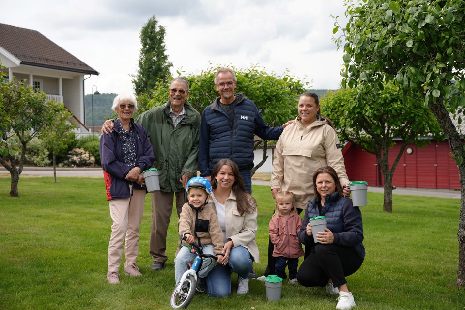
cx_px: 232
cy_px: 155
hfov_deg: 45.6
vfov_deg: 31.3
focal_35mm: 43
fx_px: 553
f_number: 4.5
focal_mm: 42.8
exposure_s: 1/640
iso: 100
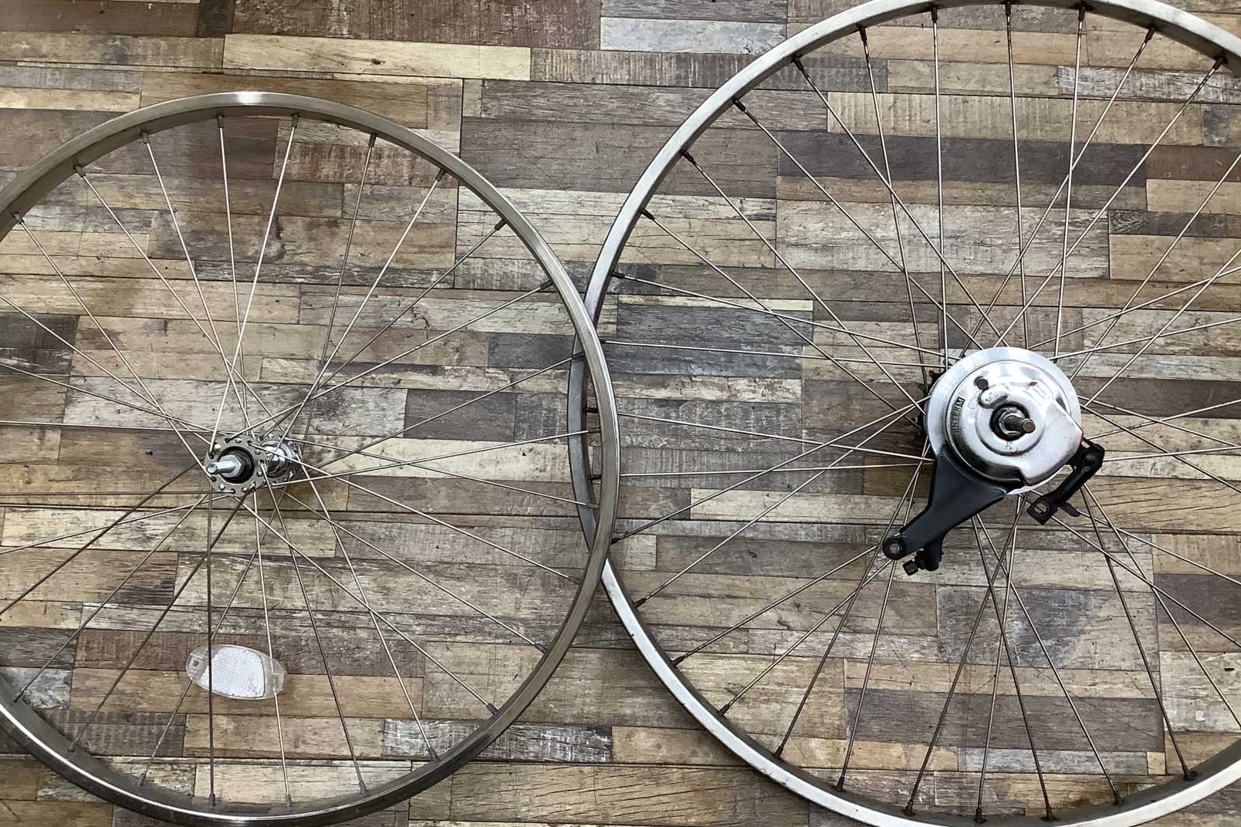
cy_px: 414
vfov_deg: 40.0
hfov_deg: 57.2
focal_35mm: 33
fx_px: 1137
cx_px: 631
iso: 100
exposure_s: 1/60
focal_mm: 3.3
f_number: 2.4
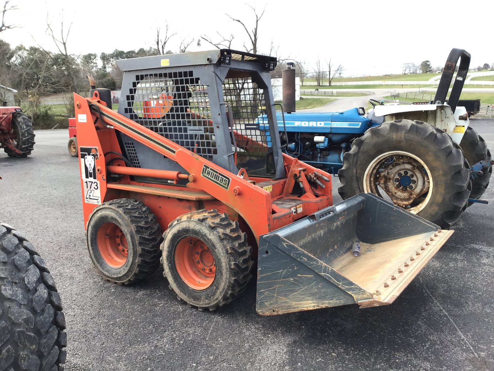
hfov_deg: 58.3
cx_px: 247
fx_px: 442
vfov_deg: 45.4
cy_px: 186
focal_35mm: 31
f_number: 2.4
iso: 25
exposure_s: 1/166
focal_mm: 3.3
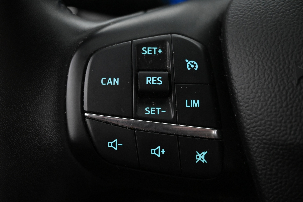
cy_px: 101
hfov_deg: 46.4
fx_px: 353
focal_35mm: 42
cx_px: 152
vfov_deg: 31.9
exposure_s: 1/50
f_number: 4.5
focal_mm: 28
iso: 5600
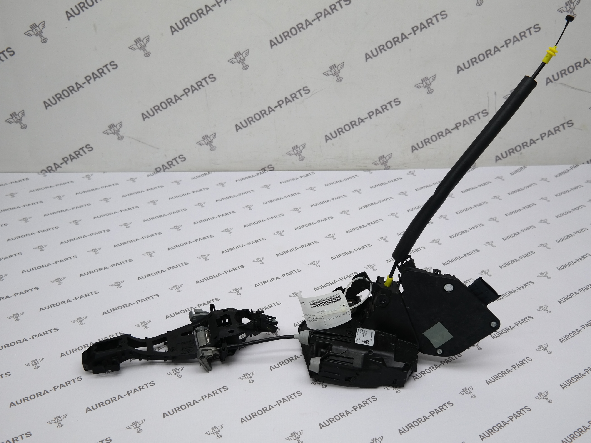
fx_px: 563
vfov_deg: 42.9
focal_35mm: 33
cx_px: 303
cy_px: 219
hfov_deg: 55.3
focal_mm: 20
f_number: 3.5
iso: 100
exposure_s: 1/80
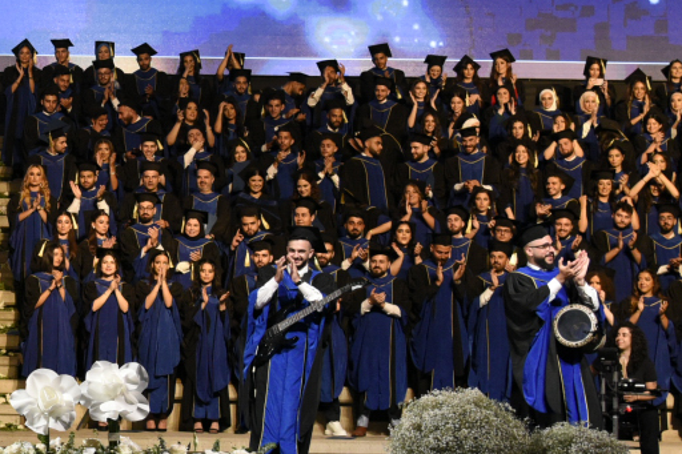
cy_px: 224
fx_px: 1894
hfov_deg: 19.3
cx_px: -135
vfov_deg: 13.7
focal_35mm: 100
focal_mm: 32
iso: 3200
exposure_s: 1/160
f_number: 4.5
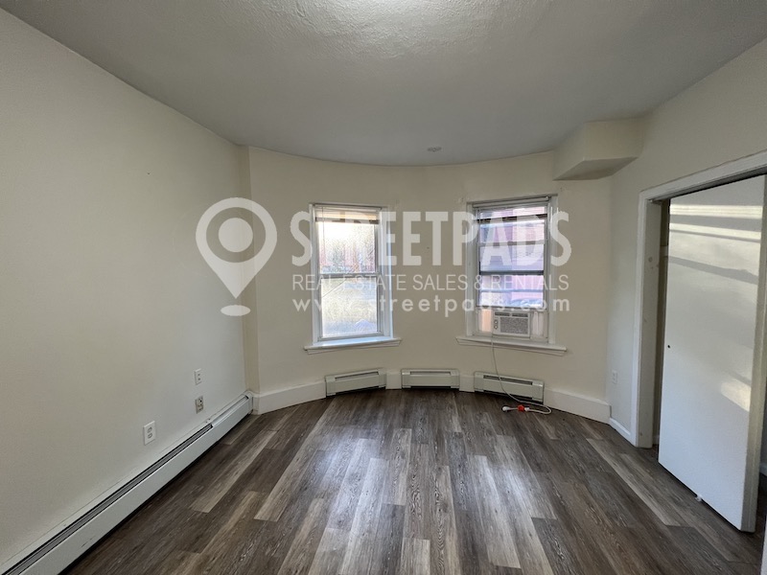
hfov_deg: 106.2
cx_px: 384
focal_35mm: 13
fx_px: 288
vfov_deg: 89.9
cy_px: 288
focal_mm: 1.57
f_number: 1.8
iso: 250
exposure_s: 1/120
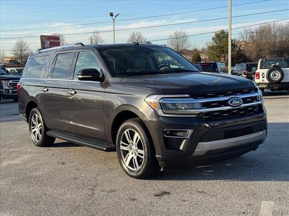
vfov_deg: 30.3
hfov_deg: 39.7
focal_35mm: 48
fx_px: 401
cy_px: 108
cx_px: 144
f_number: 1.78
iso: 64
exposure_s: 1/1681
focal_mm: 6.76
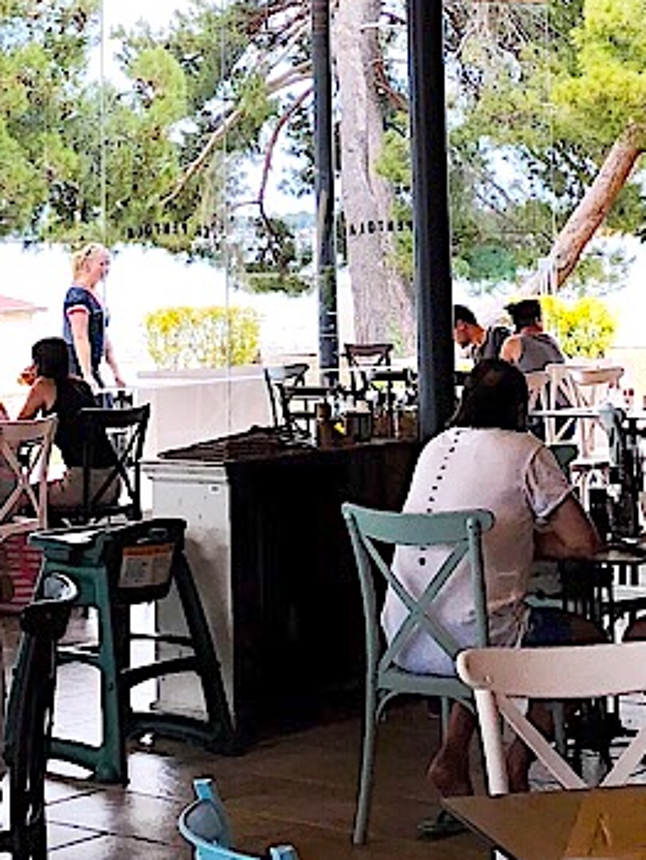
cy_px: -27
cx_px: 246
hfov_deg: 15.4
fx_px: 2386
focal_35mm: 96
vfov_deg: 19.7
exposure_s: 1/355
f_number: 1.8
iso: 20
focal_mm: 3.99
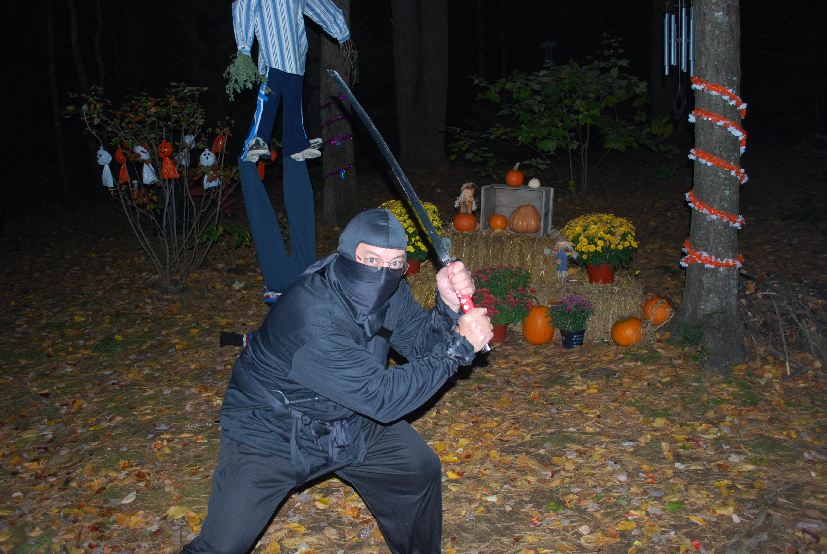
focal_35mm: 30
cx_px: 414
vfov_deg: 43.7
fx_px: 690
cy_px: 277
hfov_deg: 61.9
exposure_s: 1/60
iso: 250
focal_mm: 20
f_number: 3.8
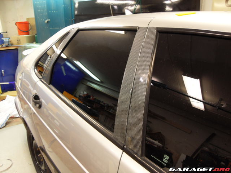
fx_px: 187
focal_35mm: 28
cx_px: 116
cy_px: 86
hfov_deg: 63.4
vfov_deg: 49.7
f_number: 2.8
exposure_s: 1/15
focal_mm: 6
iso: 200
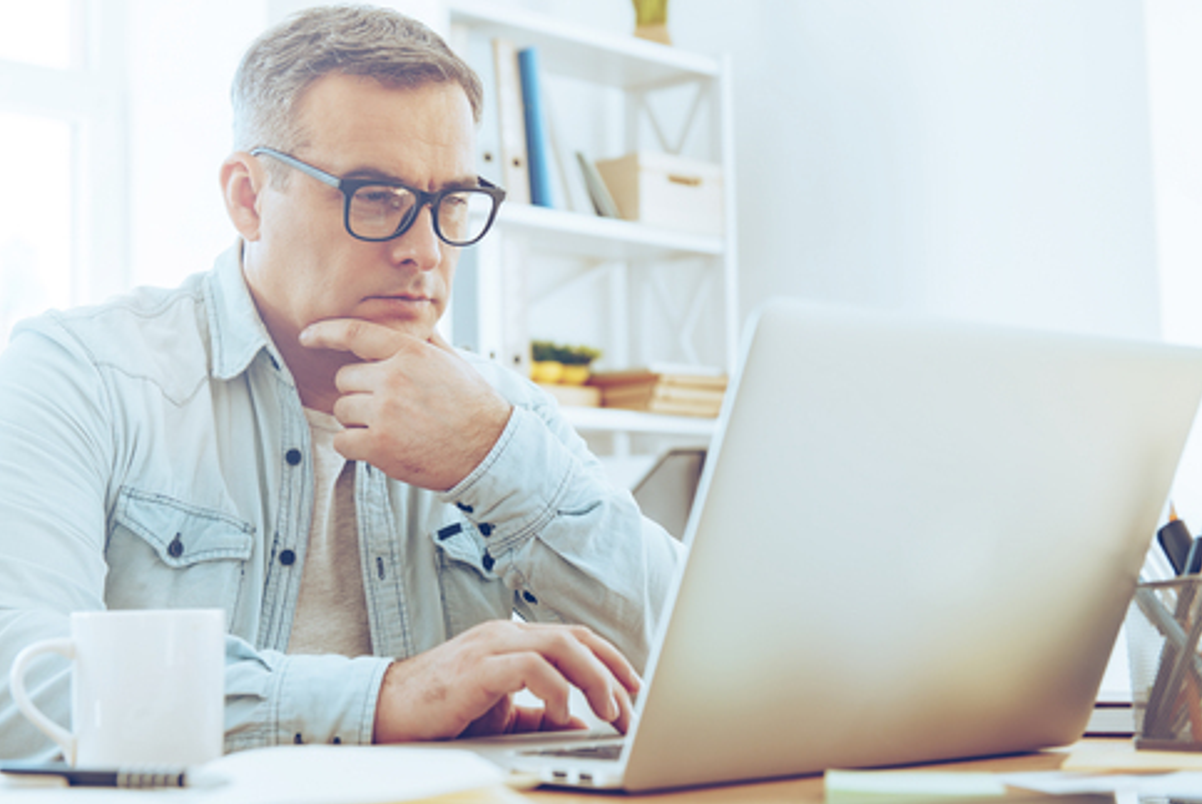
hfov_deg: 34.4
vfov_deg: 23.4
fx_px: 1938
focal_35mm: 58
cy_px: 411
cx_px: 567
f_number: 3.5
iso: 160
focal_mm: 48
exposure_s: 1/100
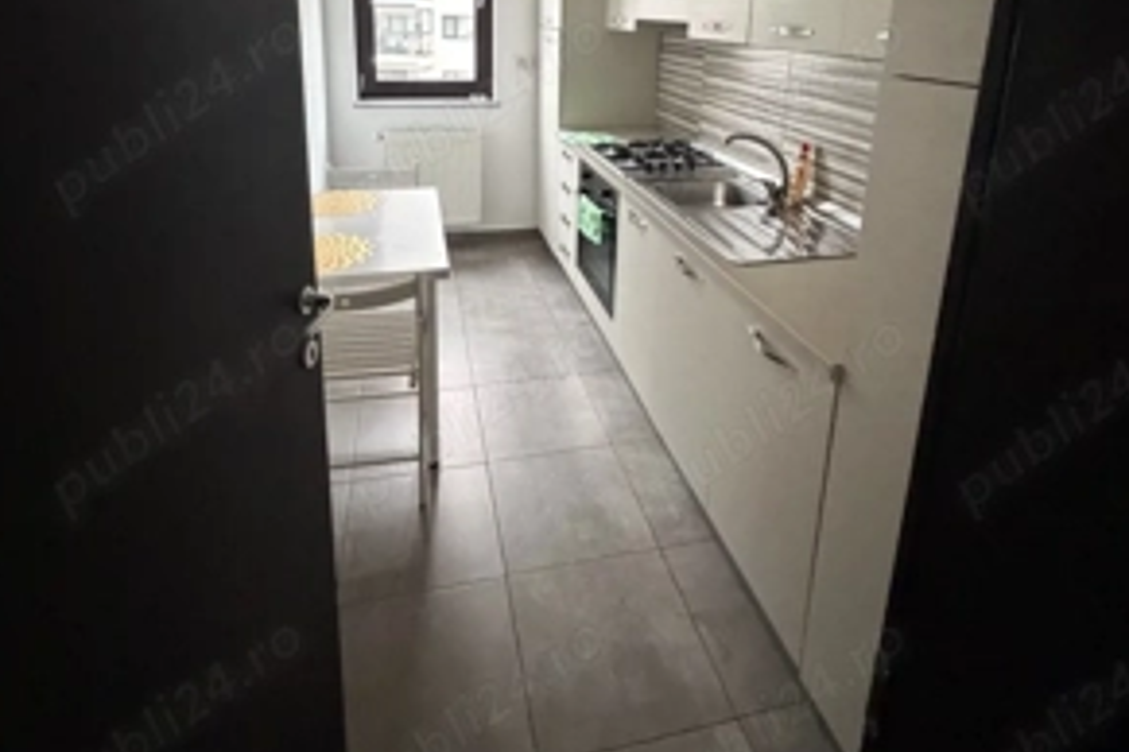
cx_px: 555
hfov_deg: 84.0
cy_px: 159
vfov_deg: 57.7
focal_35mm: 20
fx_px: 627
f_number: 2.2
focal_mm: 2.22
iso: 800
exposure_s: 1/50
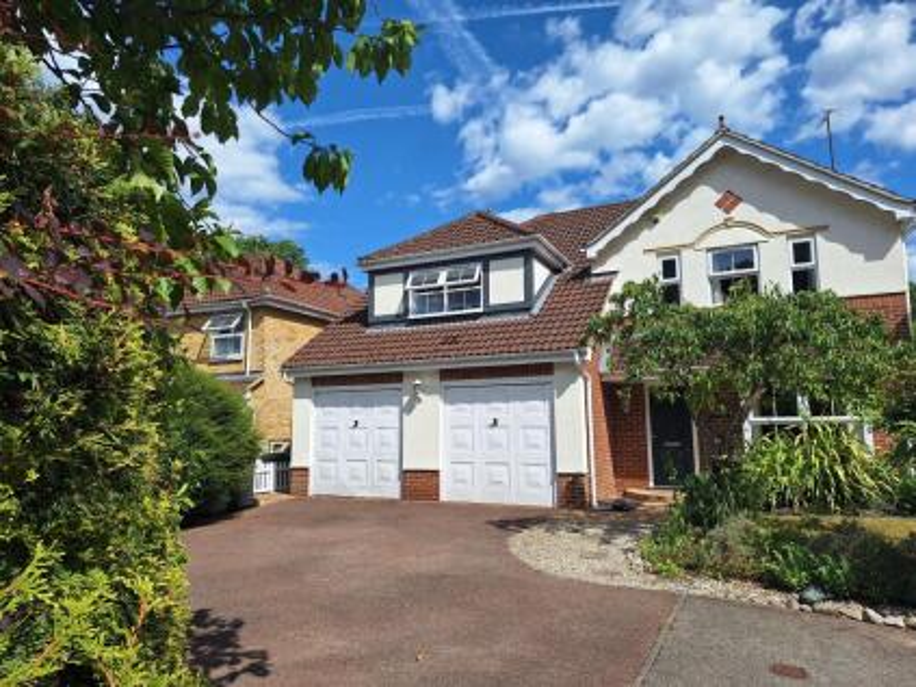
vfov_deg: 58.9
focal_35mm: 23
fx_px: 608
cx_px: 458
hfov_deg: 73.9
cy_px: 344
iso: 40
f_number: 1.8
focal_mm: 5.54
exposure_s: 1/3584
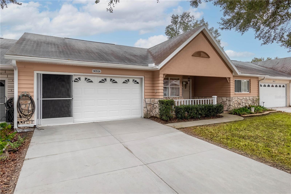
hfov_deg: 81.2
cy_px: 97
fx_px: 170
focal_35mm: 21
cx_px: 146
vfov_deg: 59.5
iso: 100
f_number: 9
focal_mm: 14
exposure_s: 1/60
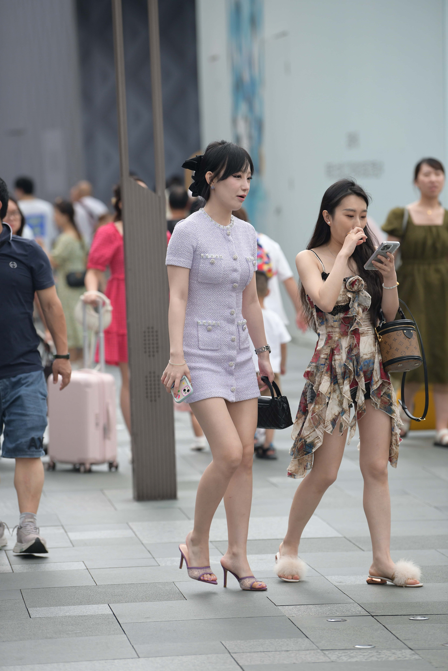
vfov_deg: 11.7
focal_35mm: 175
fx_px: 3266
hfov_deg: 7.8
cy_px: 336
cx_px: 224
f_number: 3.5
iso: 800
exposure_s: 1/500
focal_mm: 175
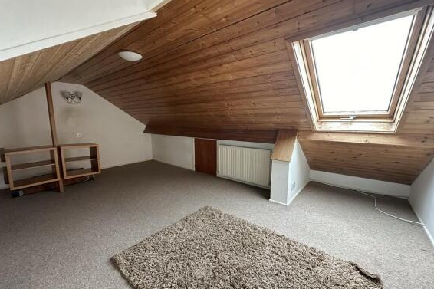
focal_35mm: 15
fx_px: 181
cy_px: 146
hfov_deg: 100.4
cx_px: 215
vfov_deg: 77.3
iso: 250
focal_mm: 2.22
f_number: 2.2
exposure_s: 1/99
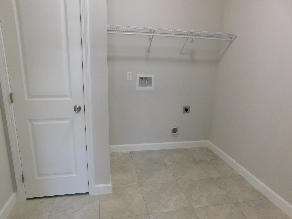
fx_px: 202
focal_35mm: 24
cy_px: 110
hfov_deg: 71.6
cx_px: 146
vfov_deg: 56.8
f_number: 3
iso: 250
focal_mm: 4.1
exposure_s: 1/30
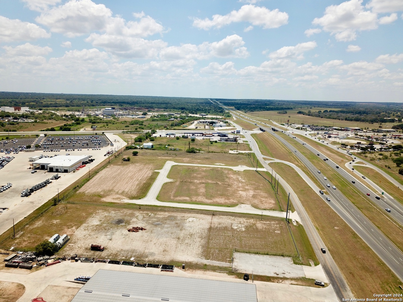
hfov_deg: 67.3
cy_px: 151
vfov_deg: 53.1
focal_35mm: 26
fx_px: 303
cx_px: 202
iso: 100
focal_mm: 4.73
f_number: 2.2
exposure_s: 1/1842
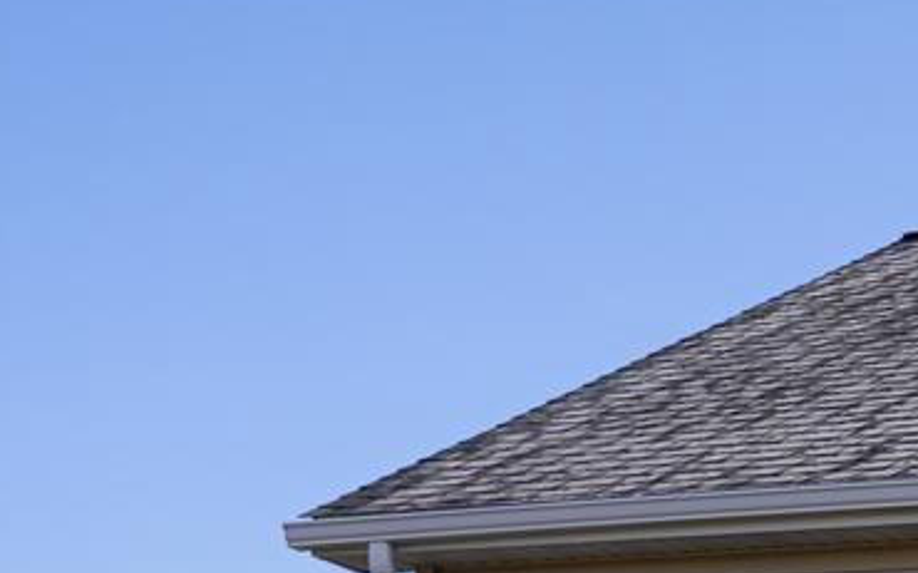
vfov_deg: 7.9
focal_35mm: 163
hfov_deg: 11.1
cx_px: 2114
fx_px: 4079
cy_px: 745
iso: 100
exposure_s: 1/400
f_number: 5
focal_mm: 28.9
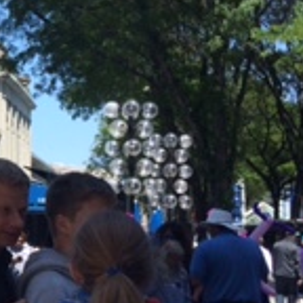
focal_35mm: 114
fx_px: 1129
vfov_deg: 15.2
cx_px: -248
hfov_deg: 13.6
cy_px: 90
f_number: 2.2
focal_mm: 4.15
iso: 32
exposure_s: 1/1208
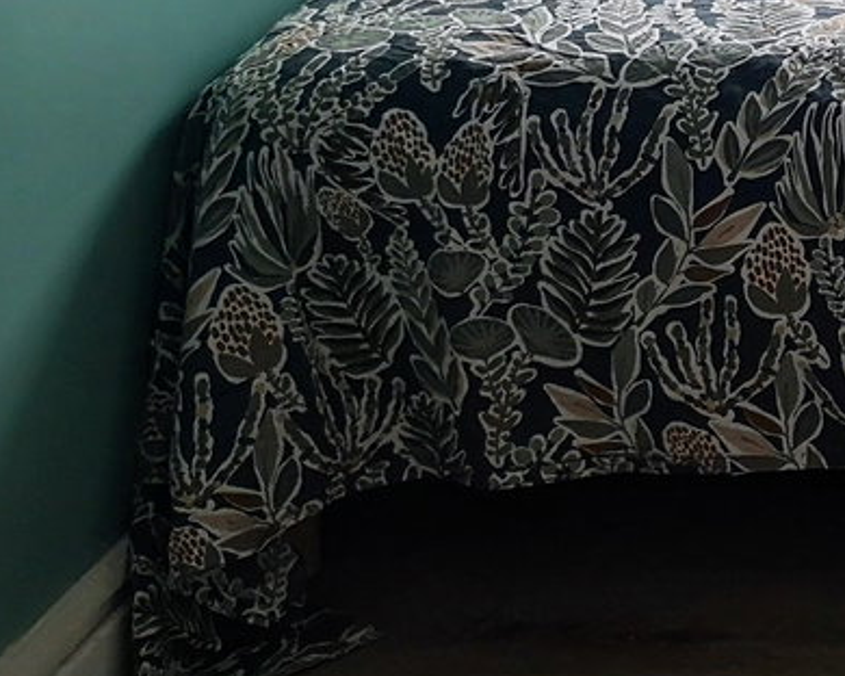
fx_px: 2701
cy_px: -488
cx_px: 1608
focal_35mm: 108
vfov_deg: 13.1
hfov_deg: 15.0
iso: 80
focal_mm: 3.95
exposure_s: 1/50
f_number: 1.8
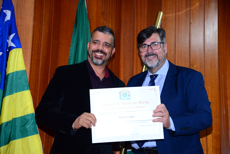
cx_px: 115
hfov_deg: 30.5
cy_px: 77
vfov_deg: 20.6
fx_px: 422
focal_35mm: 66
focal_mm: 66
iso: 2500
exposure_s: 1/125
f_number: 4.5
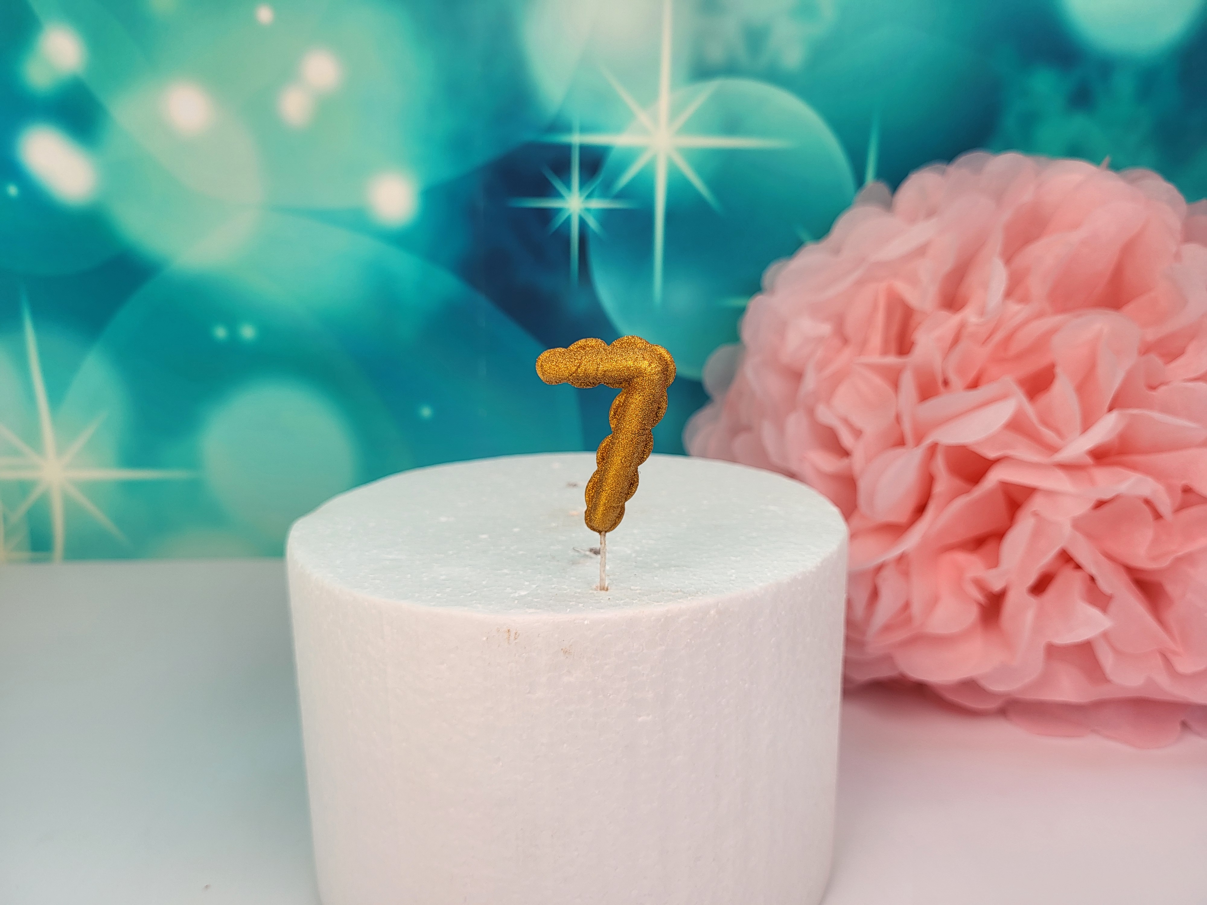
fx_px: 907
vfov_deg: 53.1
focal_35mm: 26
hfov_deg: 67.3
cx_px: 604
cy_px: 452
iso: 40
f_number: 1.8
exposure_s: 1/143
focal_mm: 5.4
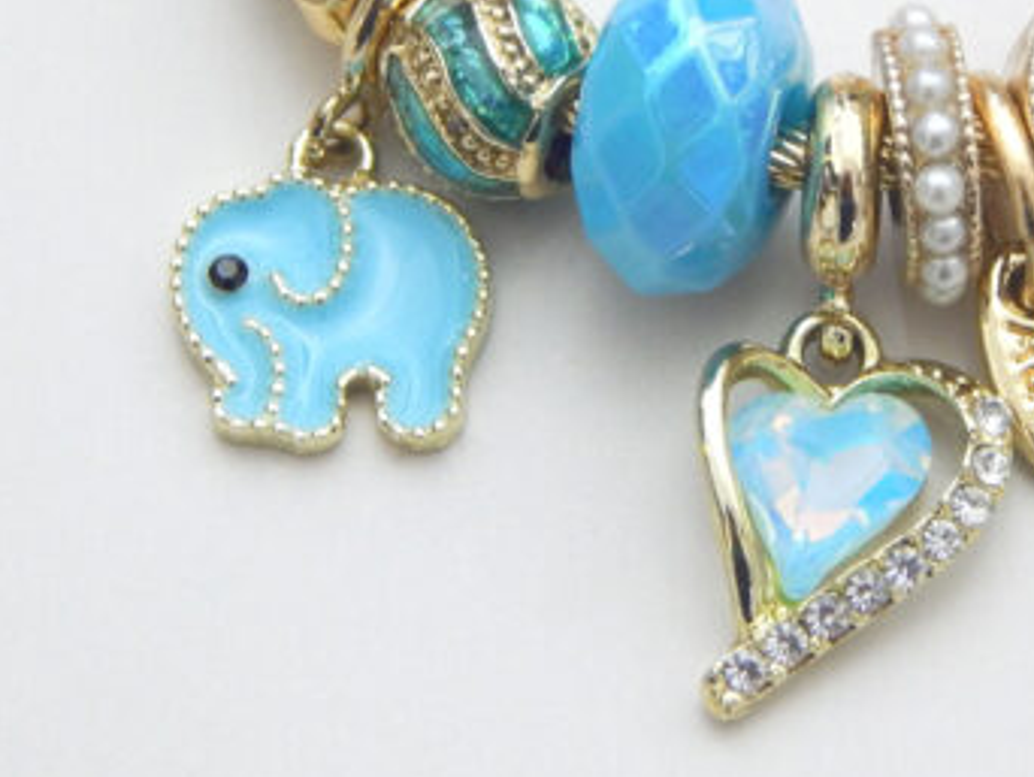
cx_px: 677
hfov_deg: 9.9
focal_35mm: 200
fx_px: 5978
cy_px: 169
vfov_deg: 7.4
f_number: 4.6
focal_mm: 20.5
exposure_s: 1/15
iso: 400
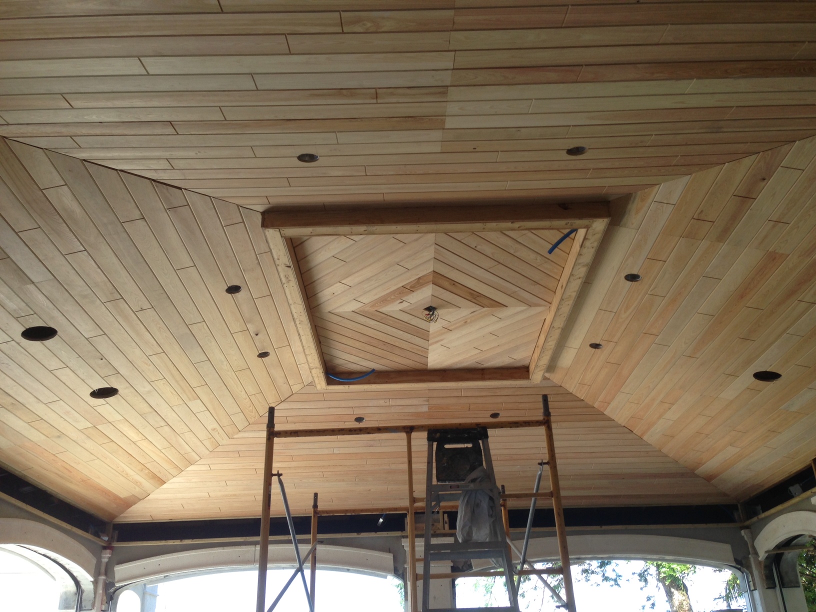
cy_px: 306
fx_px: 778
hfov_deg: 55.4
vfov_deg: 42.9
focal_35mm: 33
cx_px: 408
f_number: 2.4
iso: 50
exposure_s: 1/212
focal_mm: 4.13
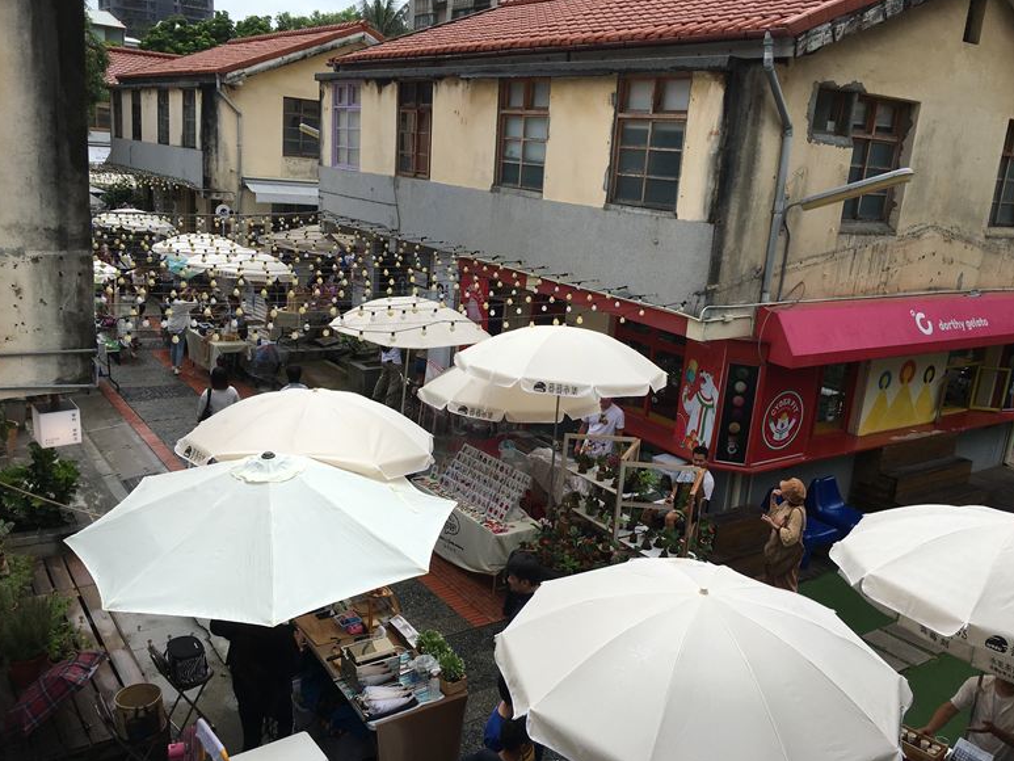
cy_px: 382
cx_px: 509
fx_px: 879
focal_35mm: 30
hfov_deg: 60.0
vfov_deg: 46.8
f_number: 2.2
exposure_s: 1/1709
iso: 25
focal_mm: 4.15
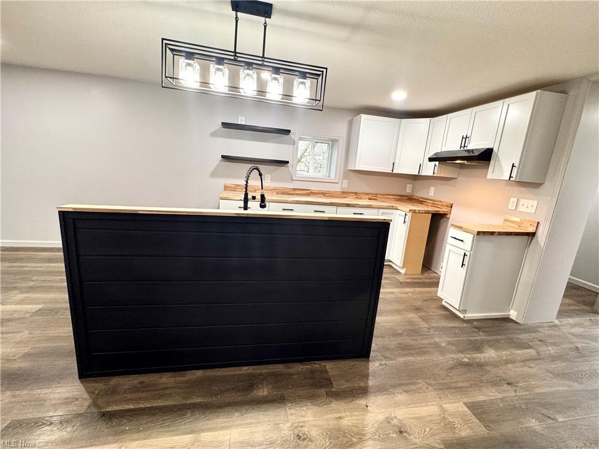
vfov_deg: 85.6
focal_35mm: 14
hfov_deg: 102.1
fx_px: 242
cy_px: 224
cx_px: 300
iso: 200
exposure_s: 1/60
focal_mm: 2.22
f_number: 2.2
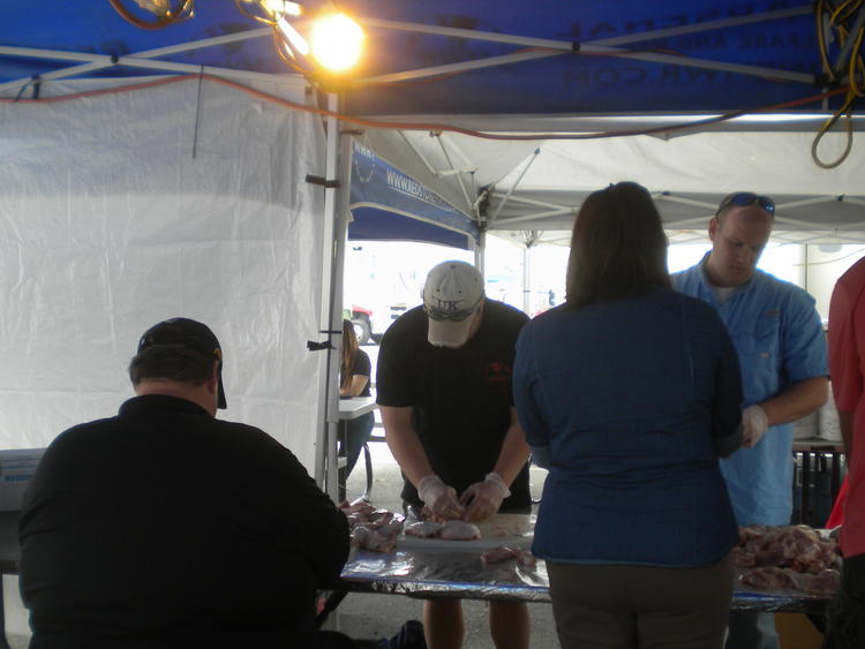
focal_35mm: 42
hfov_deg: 44.8
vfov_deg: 34.3
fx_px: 1050
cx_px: 427
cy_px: 351
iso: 124
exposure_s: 1/69.2
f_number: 3.1
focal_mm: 6.3
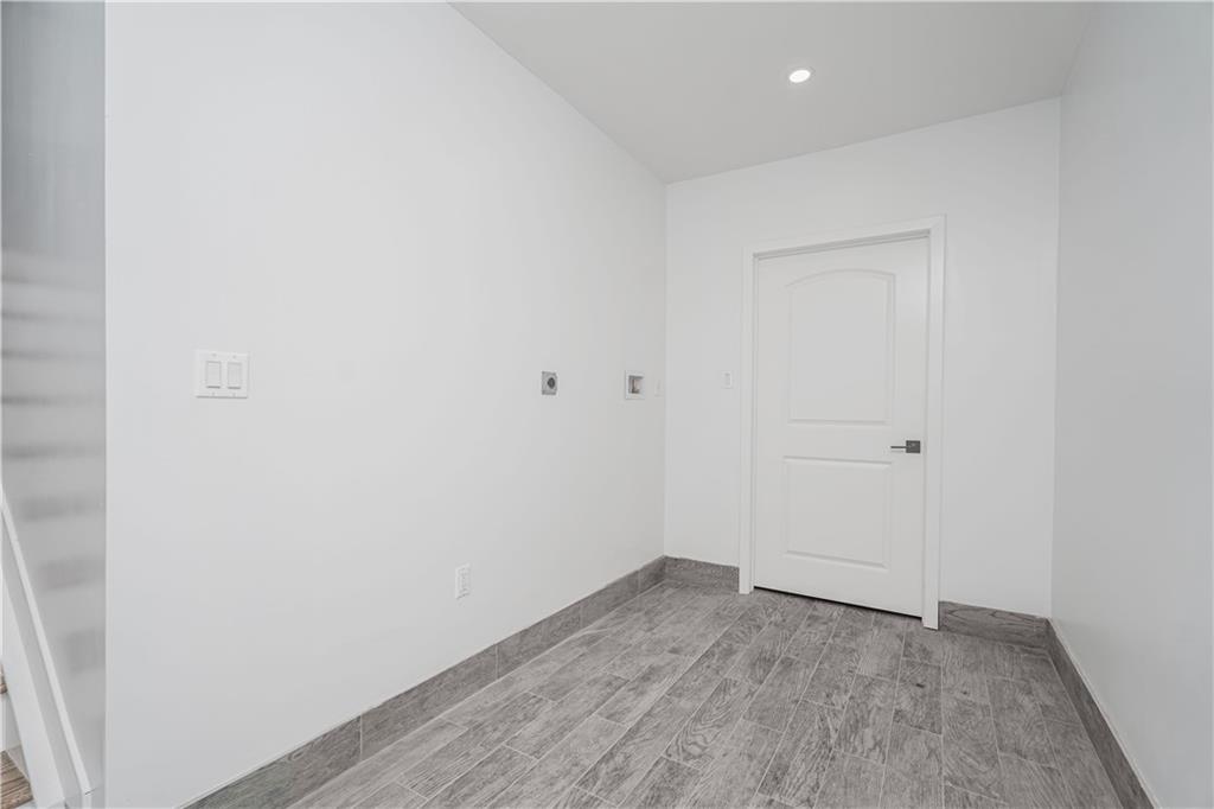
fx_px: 539
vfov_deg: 73.7
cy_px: 404
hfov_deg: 96.8
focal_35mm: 16
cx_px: 607
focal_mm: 16
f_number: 4.5
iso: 50
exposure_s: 1/50
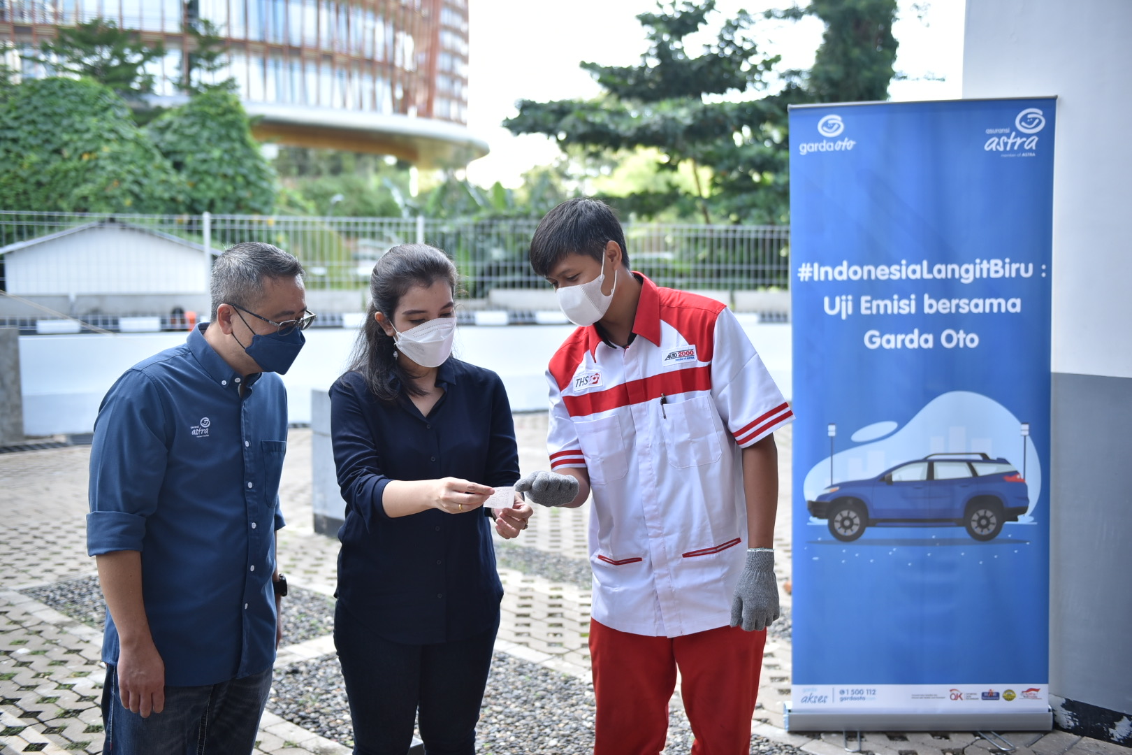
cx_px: 566
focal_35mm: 36
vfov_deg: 36.9
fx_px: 1132
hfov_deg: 53.1
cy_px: 378
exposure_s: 1/400
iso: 200
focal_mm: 36
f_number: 2.8
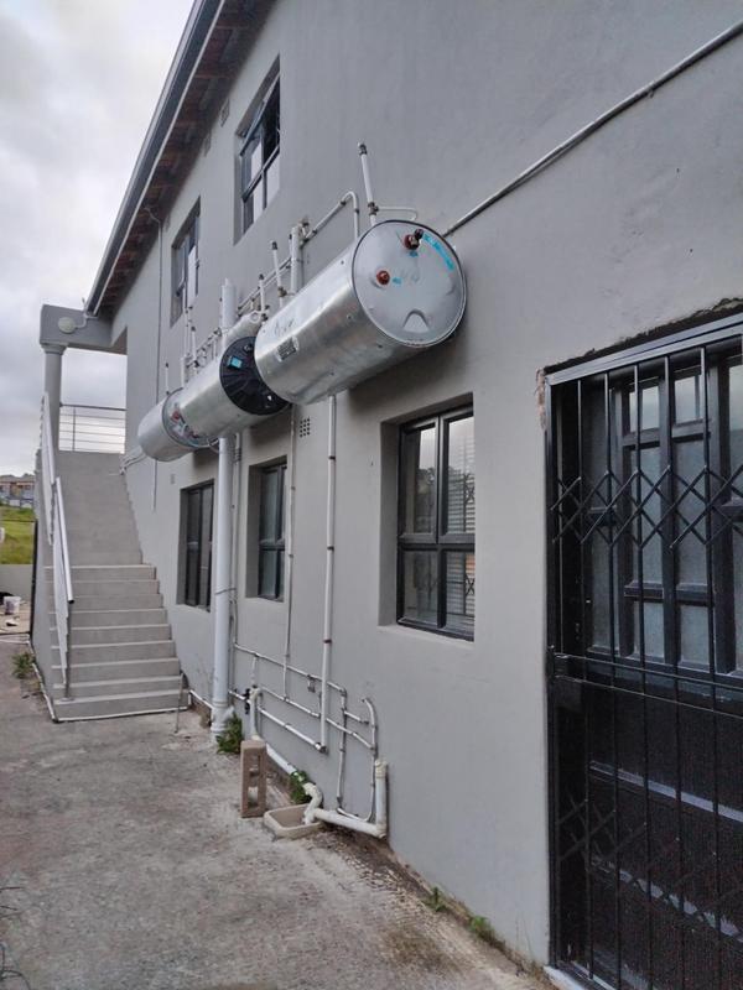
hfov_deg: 53.1
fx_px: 744
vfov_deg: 67.3
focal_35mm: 26
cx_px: 372
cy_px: 495
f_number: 1.8
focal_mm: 4.75
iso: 365
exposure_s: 1/20
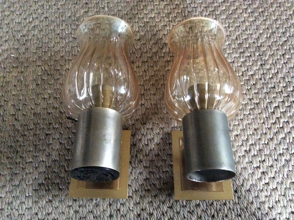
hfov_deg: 56.9
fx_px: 271
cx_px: 147
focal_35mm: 32
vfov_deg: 44.1
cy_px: 110
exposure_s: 1/17
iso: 640
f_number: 2.4
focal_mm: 3.3
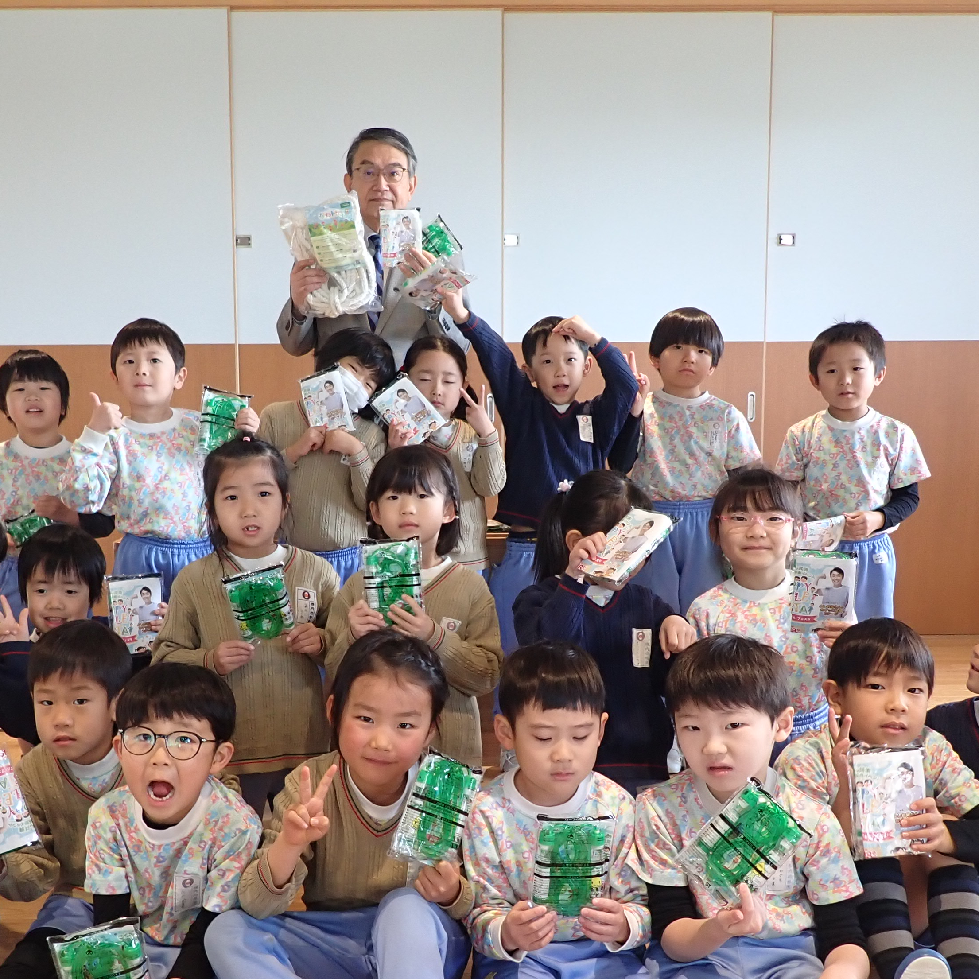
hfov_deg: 41.8
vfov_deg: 41.7
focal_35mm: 40
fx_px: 1280
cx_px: 422
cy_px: 577
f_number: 2
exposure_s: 1/125
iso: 200
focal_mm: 4.5
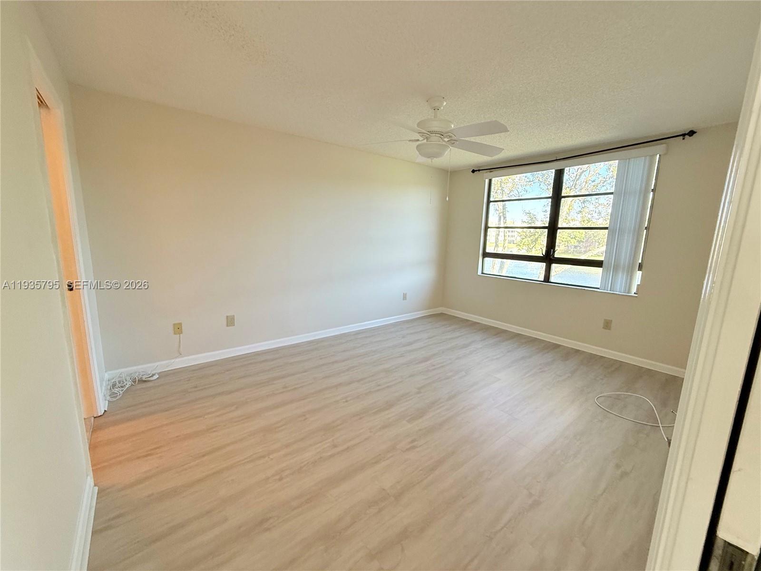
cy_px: 286
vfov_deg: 85.7
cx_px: 380
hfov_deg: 102.1
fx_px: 308
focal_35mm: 14
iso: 200
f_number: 2.2
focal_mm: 2.22
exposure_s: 1/120
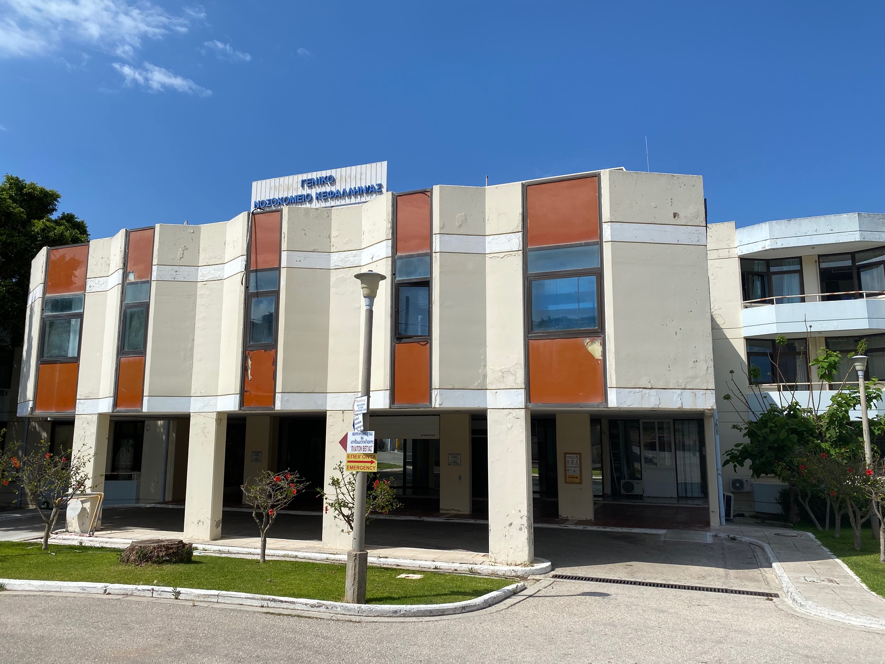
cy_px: 332
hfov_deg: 67.3
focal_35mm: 26
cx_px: 442
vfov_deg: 53.1
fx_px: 665
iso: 32
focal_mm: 4.25
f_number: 1.8
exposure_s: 1/5236
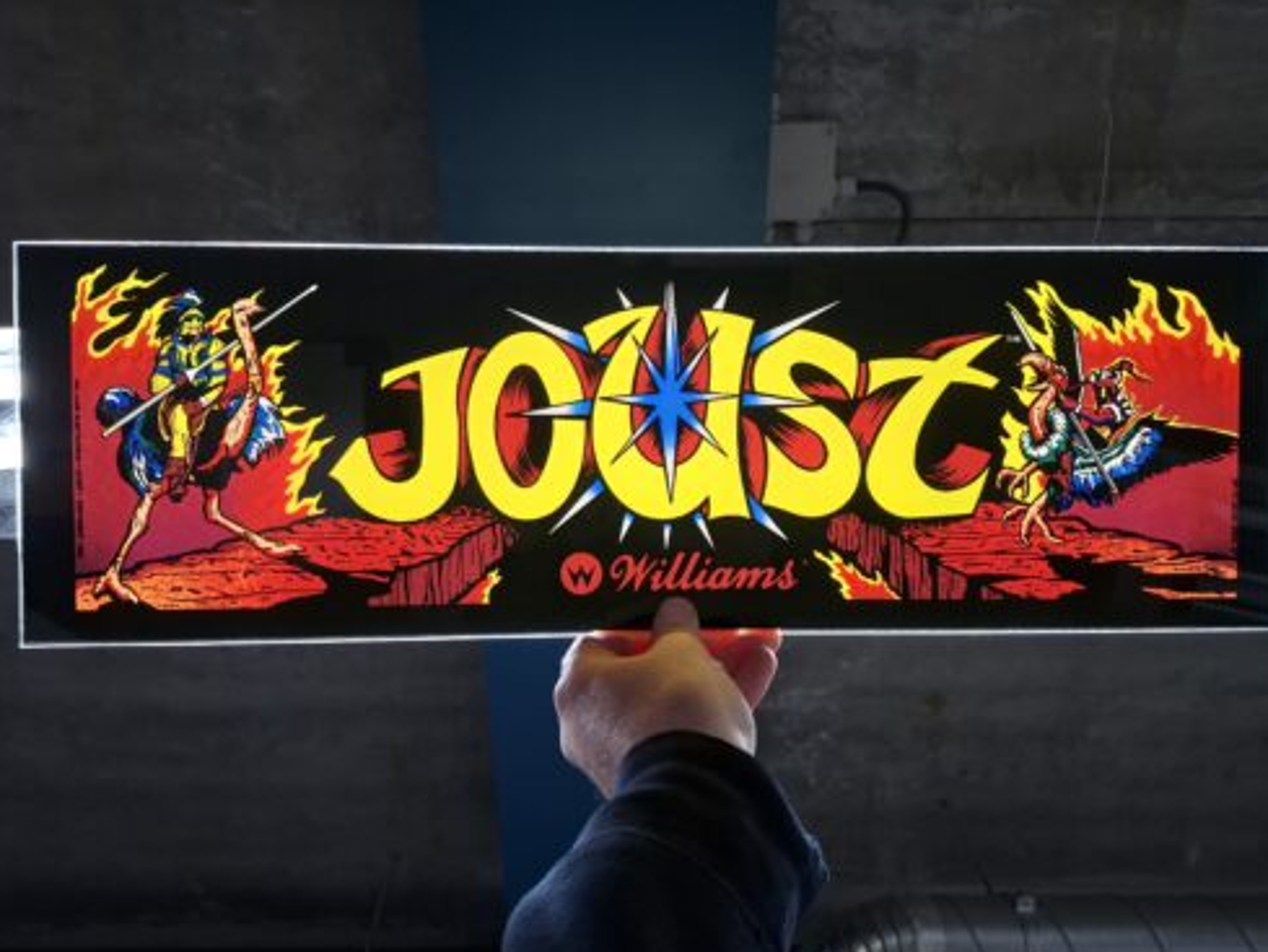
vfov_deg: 56.8
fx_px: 879
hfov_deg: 71.6
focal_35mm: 24
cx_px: 633
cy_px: 486
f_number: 1.8
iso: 160
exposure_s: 1/100
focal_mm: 5.54
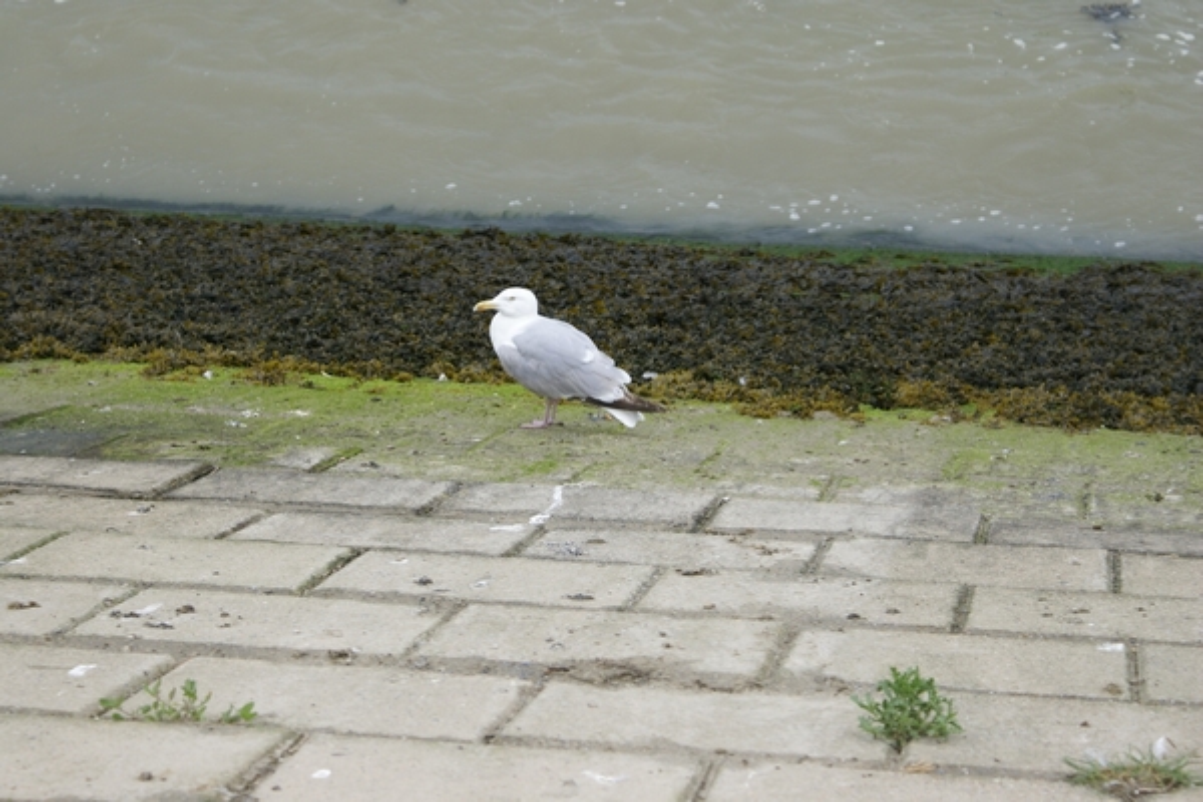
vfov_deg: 13.0
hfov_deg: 19.5
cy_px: 401
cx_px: 602
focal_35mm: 105
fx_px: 3508
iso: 100
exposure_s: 1/160
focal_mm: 70
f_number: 6.3
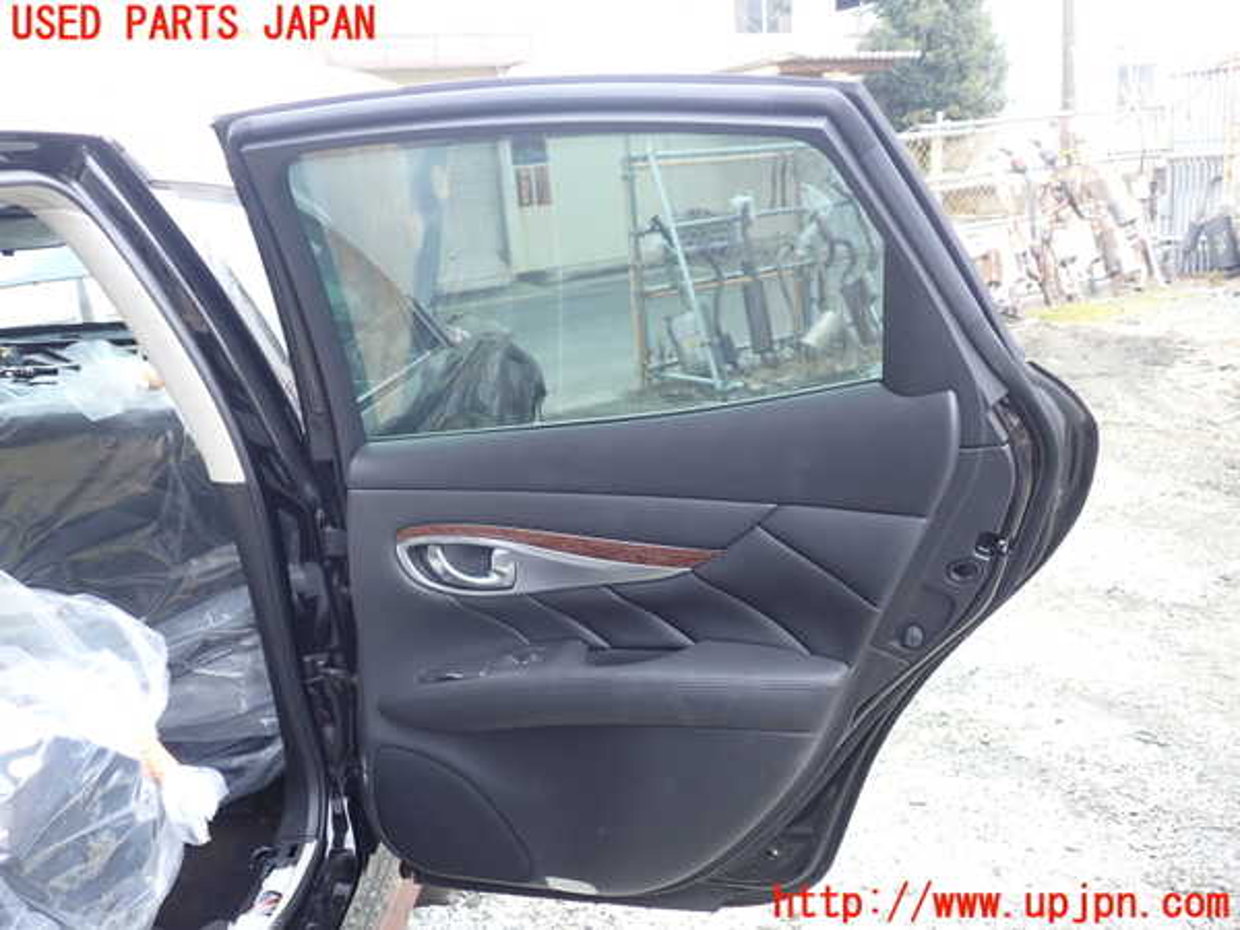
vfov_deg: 46.8
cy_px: 465
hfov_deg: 60.0
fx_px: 1075
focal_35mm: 30
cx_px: 620
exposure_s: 1/80
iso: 100
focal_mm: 5.4
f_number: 2.3
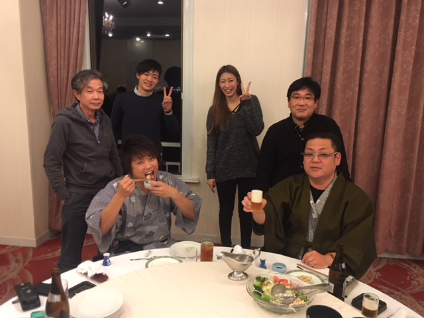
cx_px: 212
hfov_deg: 61.7
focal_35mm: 29
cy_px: 159
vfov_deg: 48.2
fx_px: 355
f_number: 2.2
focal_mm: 4.15
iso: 80
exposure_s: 1/15
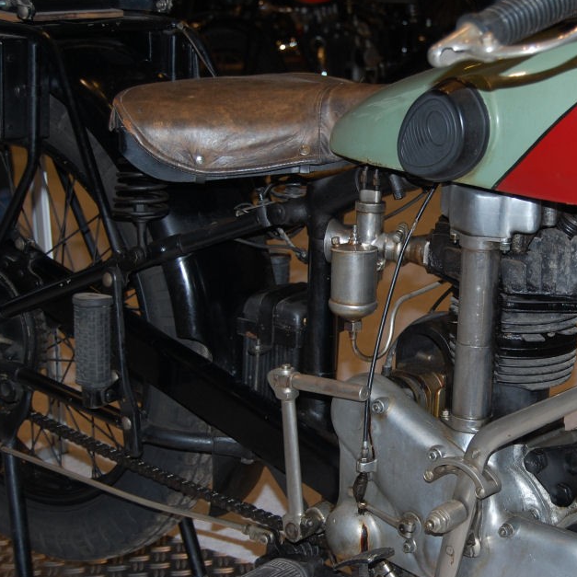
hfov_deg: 21.6
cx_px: 462
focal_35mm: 79
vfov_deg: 21.9
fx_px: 1490
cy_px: 308
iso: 200
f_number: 4.8
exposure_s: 1/60
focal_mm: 38
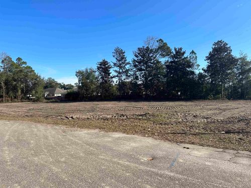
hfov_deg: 71.6
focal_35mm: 24
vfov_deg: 56.8
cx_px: 126
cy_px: 94
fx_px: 174
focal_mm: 6.86
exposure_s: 1/3597
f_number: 1.78
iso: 80
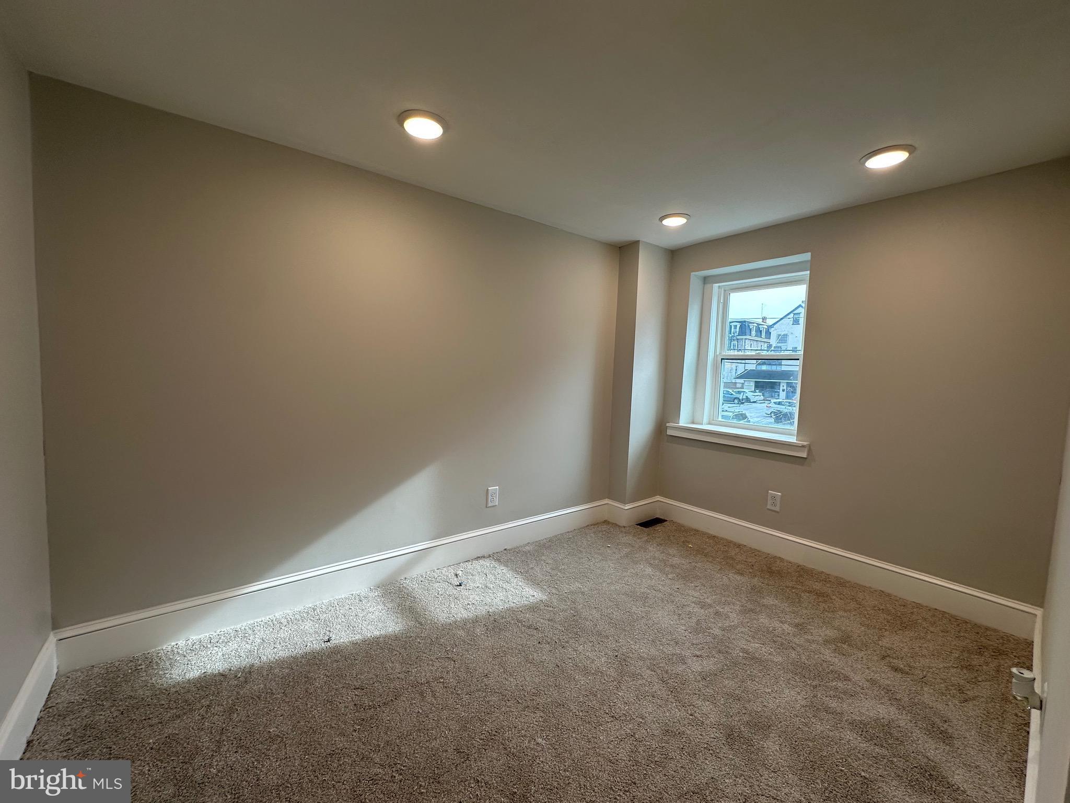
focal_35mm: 14
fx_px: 433
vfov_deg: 85.7
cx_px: 535
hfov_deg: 102.1
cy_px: 402
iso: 50
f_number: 2.2
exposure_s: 1/120
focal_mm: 2.22
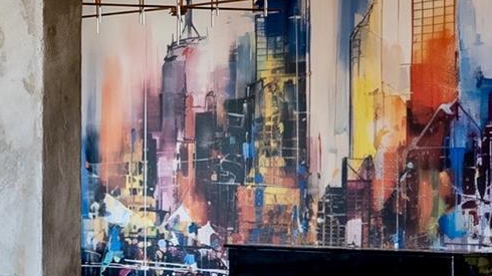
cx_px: -381
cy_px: 211
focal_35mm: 92
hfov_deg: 18.4
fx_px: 1200
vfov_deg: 13.1
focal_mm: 14
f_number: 4
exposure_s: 1/500
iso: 160
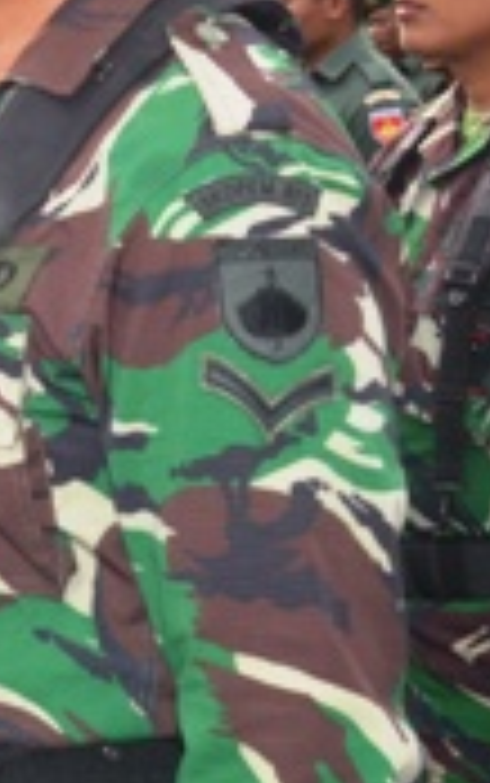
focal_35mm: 146
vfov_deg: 14.3
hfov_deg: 7.9
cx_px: -922
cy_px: 342
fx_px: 3114
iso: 320
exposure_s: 1/250
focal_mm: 26
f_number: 8
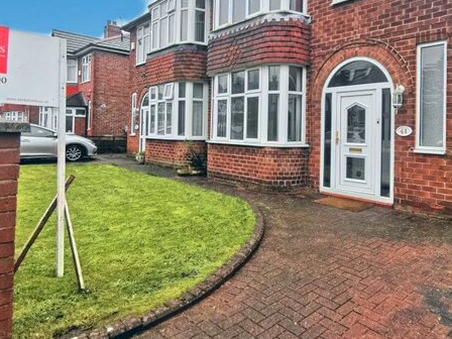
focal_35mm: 25
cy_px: 126
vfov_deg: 54.2
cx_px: 285
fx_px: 326
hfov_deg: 68.2
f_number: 2.2
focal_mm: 2.35
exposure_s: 6
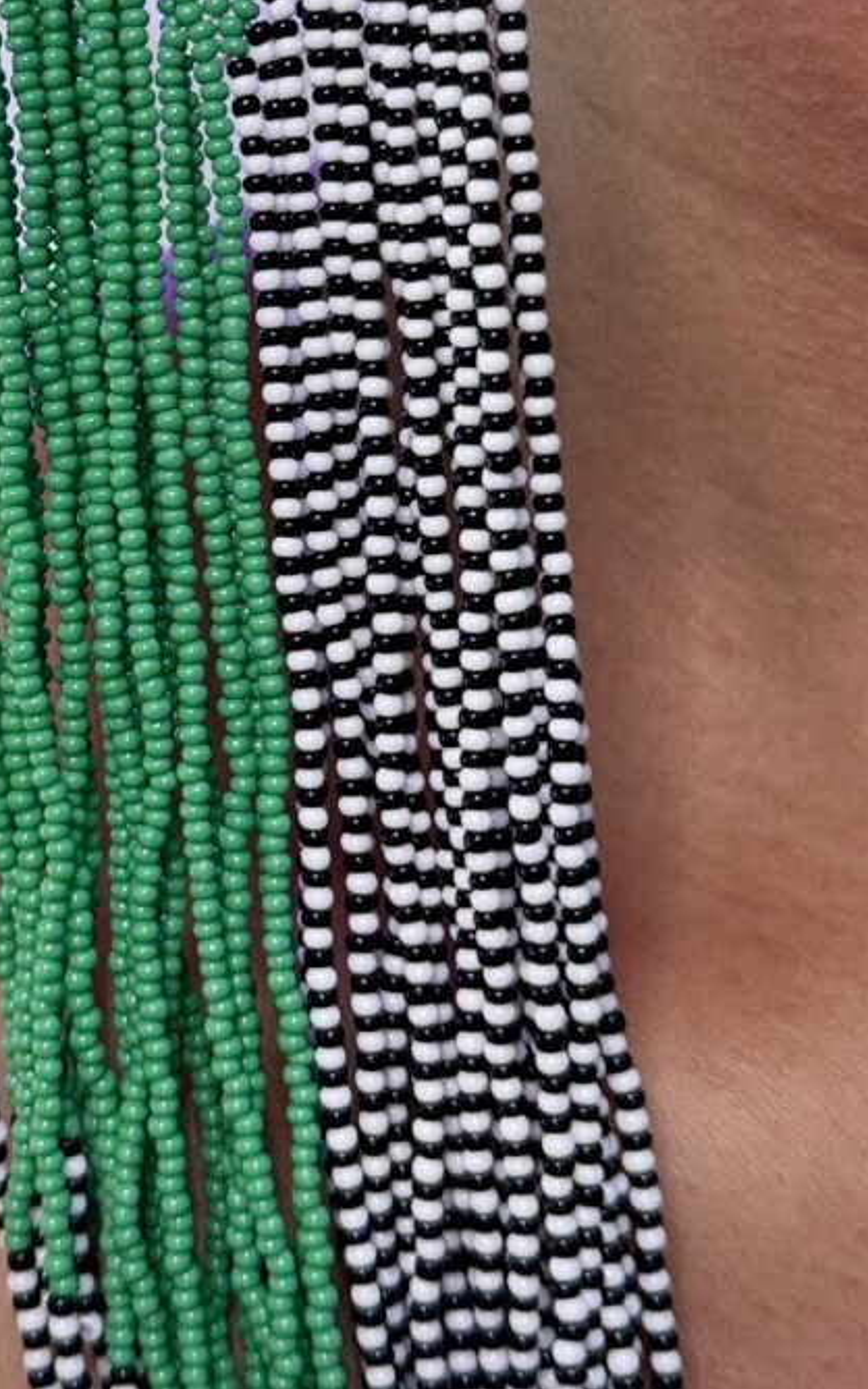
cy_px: 193
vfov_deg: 27.4
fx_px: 2764
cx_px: 77
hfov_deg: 17.6
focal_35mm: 73
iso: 125
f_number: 1.78
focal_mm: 6.76
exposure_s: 1/100
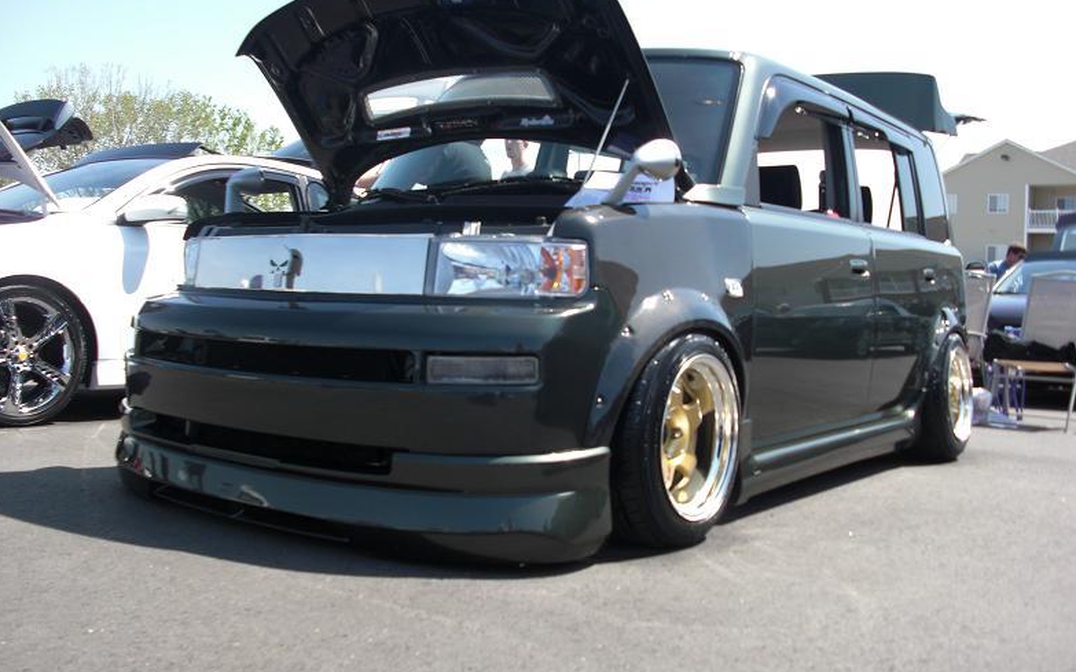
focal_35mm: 39
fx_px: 1143
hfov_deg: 50.4
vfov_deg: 32.8
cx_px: 530
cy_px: 331
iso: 50
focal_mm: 6.3
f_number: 2.8
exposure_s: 1/400
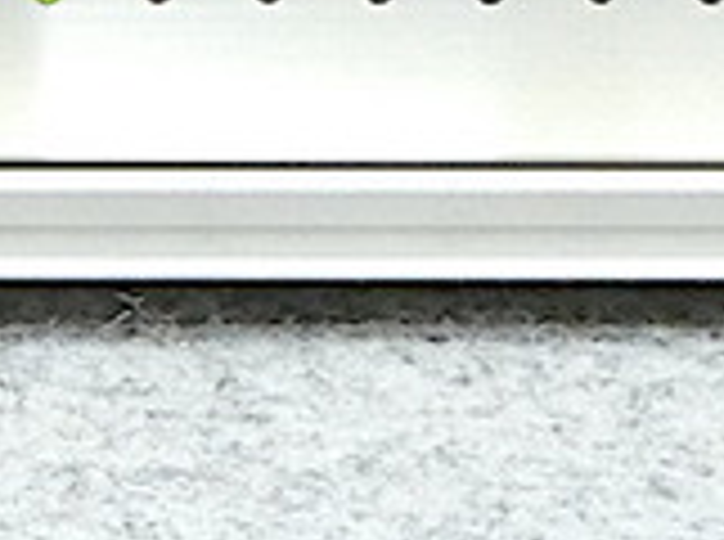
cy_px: -594
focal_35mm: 299
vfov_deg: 4.9
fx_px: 6240
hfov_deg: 6.5
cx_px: -441
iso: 400
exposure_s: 1/6
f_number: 7.1
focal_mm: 9
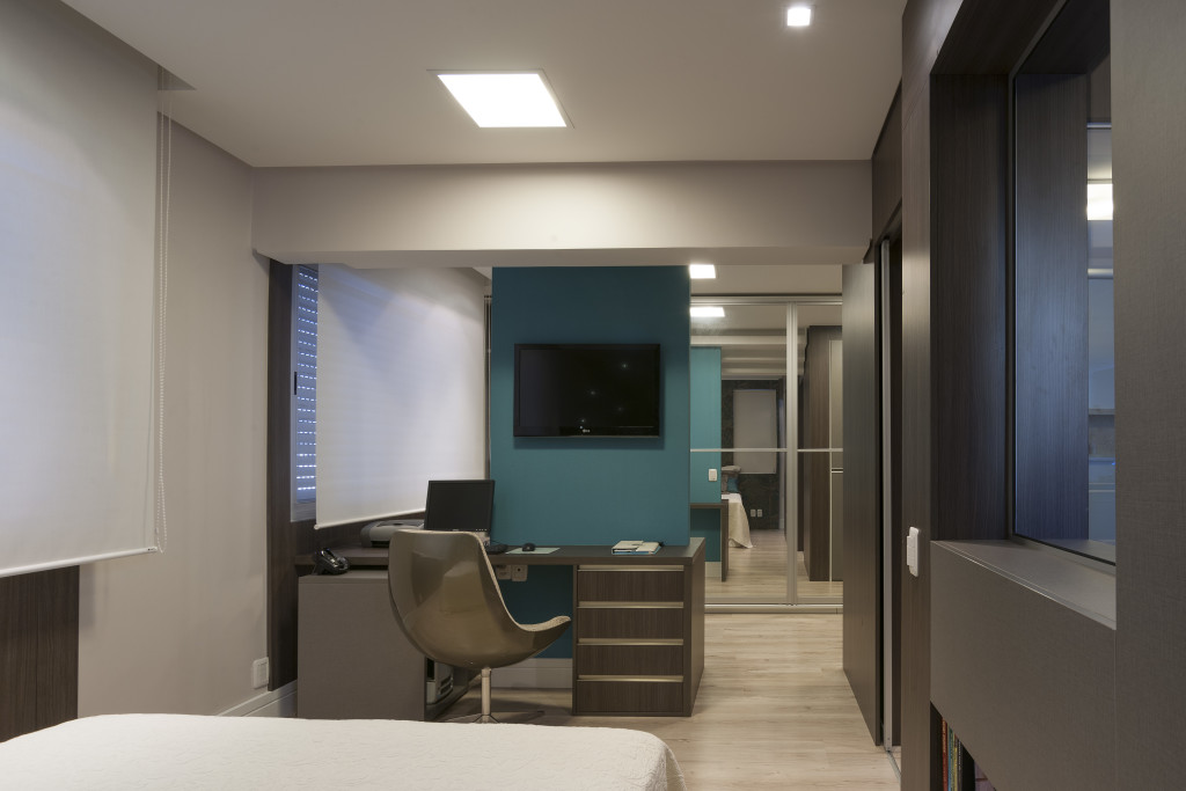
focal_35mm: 18
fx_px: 593
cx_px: 593
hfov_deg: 90.0
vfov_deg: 67.4
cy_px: 396
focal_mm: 18
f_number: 11
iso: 100
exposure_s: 1.3
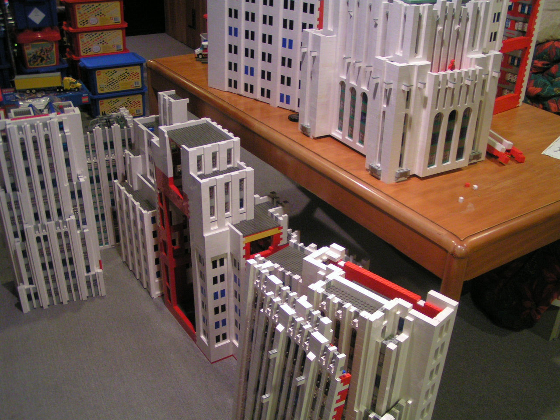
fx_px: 615
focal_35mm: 38
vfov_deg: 37.7
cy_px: 210
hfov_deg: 49.0
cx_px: 280
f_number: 2.8
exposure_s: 1/13
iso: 200
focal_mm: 5.8
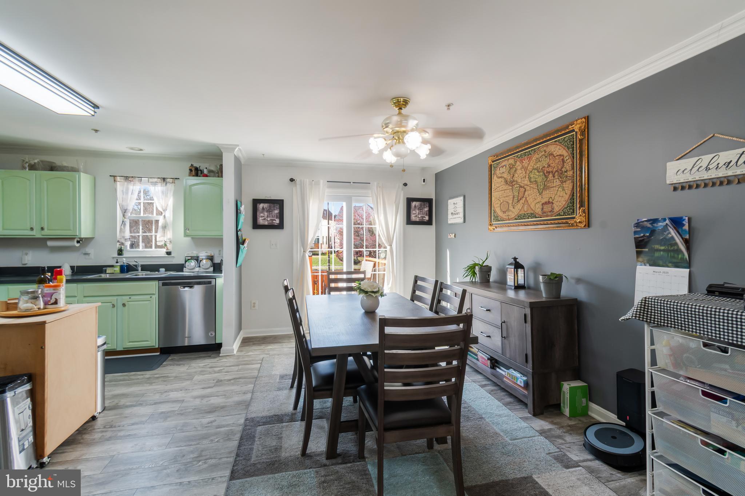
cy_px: 248
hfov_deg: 100.4
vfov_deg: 77.3
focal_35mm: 15
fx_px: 310
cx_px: 372
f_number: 10
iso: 400
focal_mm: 10
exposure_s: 1/10
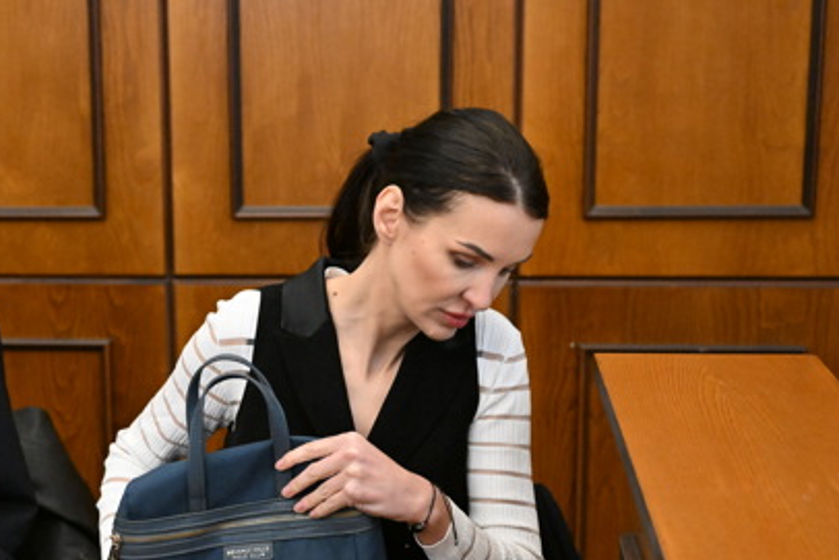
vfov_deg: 18.7
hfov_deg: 27.3
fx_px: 1702
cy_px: 341
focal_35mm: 73
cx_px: 192
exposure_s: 1/800
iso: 10000
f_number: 3.5
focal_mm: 43
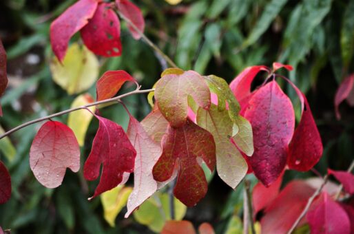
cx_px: 177
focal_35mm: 300
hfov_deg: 6.9
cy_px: 117
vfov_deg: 4.6
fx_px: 2943
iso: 1400
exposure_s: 1/125
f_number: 5.6
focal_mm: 200
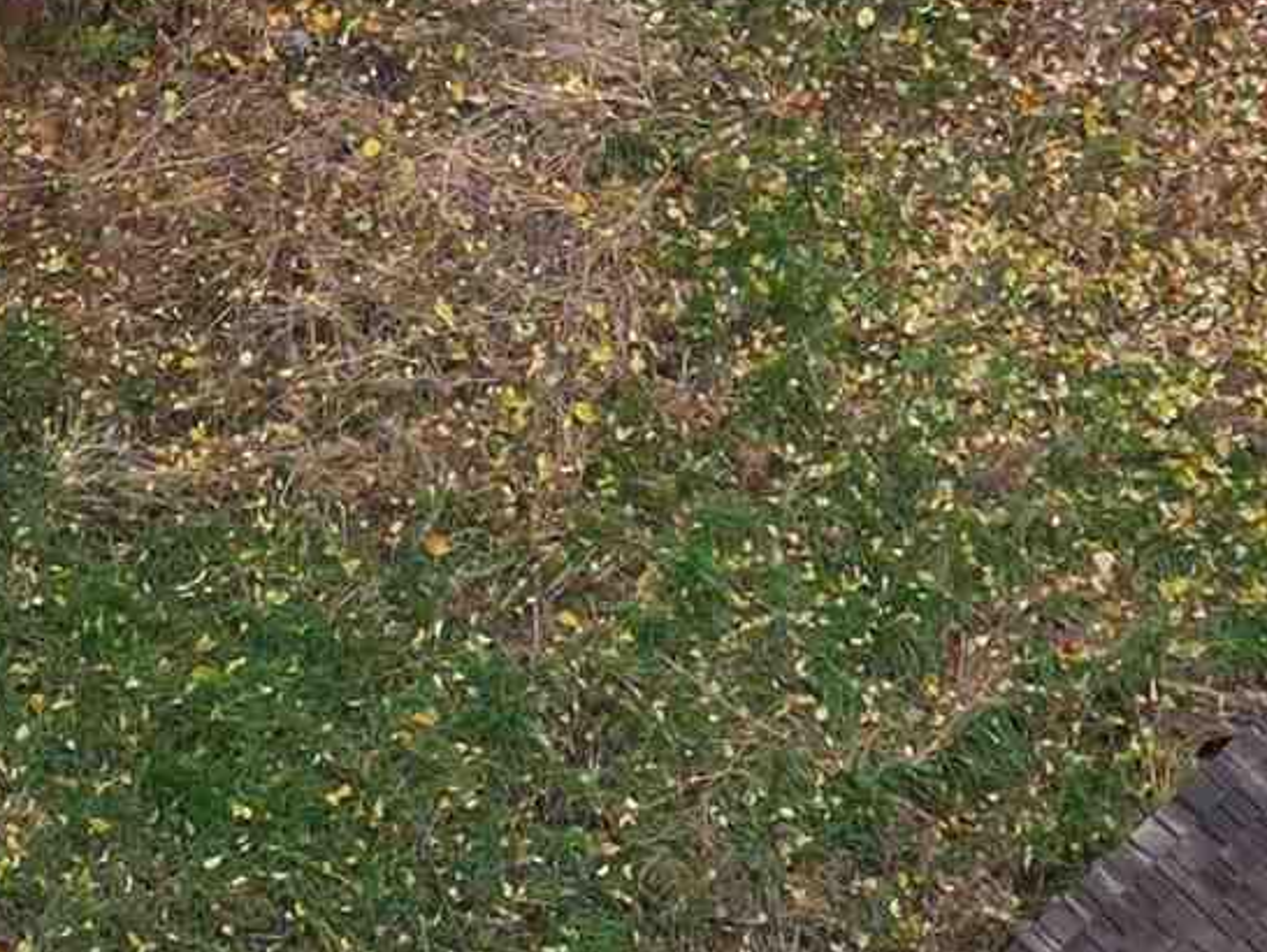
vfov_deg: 9.9
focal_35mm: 135
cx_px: 415
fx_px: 4943
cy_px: -1182
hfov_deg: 14.6
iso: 100
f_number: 1.7
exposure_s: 1/40
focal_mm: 6.72
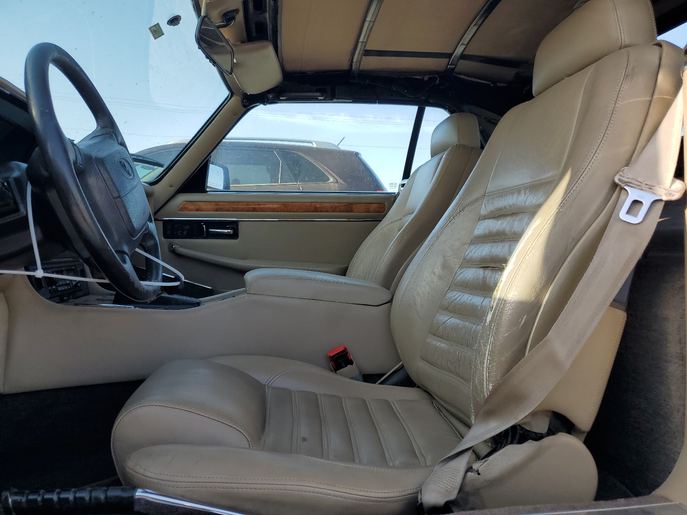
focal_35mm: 26
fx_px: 516
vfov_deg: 53.1
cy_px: 258
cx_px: 344
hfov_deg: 67.3
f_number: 1.5
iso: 50
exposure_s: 1/833
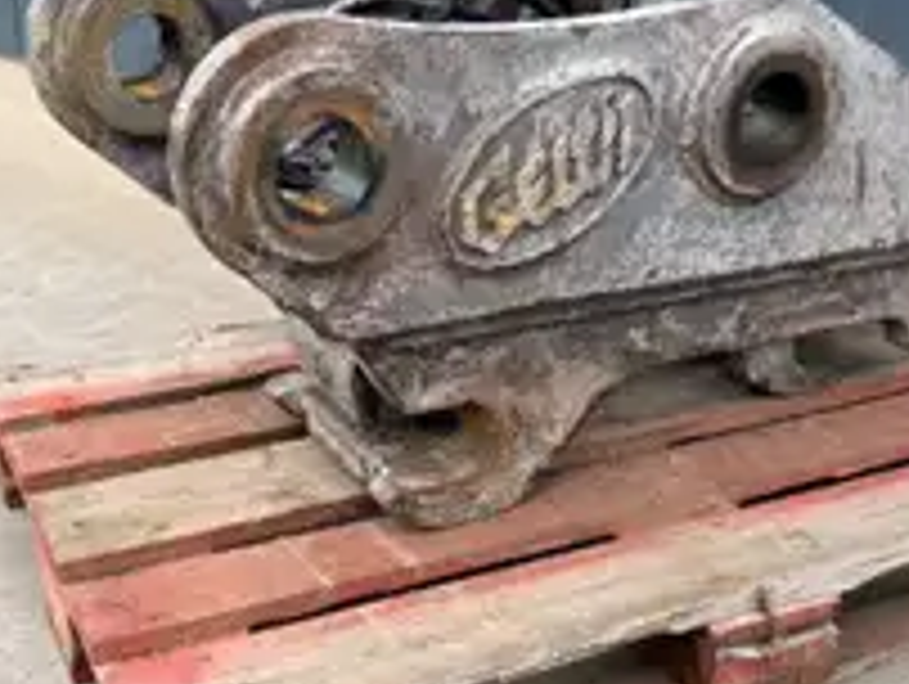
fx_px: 1499
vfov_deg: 25.7
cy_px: 414
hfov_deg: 33.7
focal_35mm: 57
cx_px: 500
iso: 80
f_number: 1.78
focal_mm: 6.76
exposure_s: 1/1060
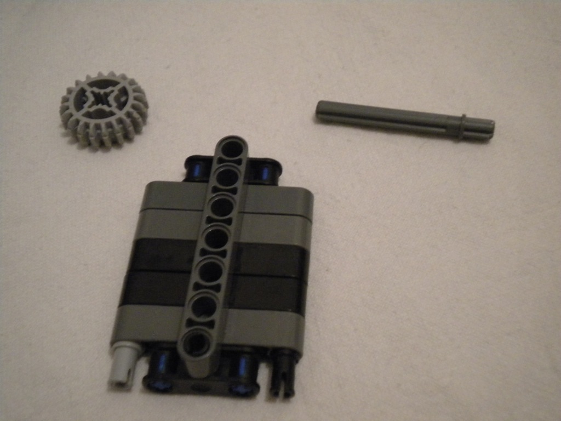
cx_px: 280
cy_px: 210
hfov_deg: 36.8
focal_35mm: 52
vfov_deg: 28.0
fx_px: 843
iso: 800
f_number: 3.9
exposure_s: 1/20.7
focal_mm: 9.3
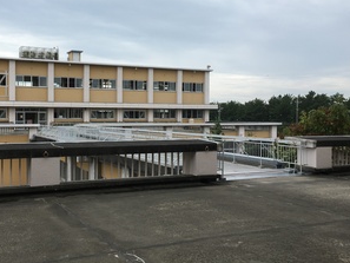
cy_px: 119
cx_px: 127
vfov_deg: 36.8
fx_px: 394
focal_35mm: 39
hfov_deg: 47.3
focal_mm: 4.15
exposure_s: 1/1099
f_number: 2.2
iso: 25
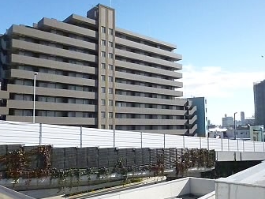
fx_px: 245
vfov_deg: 44.1
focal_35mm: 32
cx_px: 151
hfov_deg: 56.6
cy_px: 105
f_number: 9
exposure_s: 1/1600
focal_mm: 4.5
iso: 1600
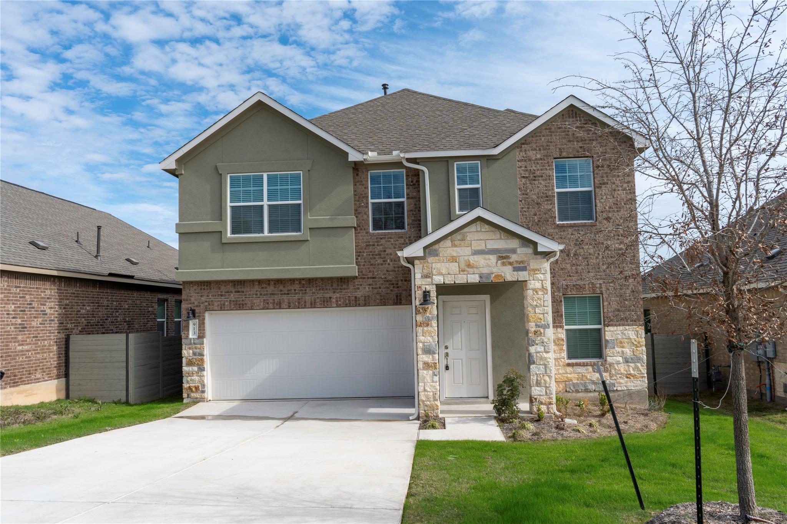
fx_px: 612
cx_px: 394
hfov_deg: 65.5
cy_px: 262
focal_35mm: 28
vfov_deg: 46.4
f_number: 11
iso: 100
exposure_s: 1/800
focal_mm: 28
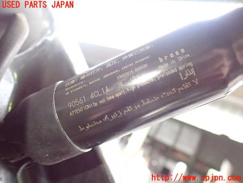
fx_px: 211
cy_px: 92
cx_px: 122
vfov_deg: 46.8
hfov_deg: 60.0
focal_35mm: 30
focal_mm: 5.4
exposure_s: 1/125
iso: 800
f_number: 2.3
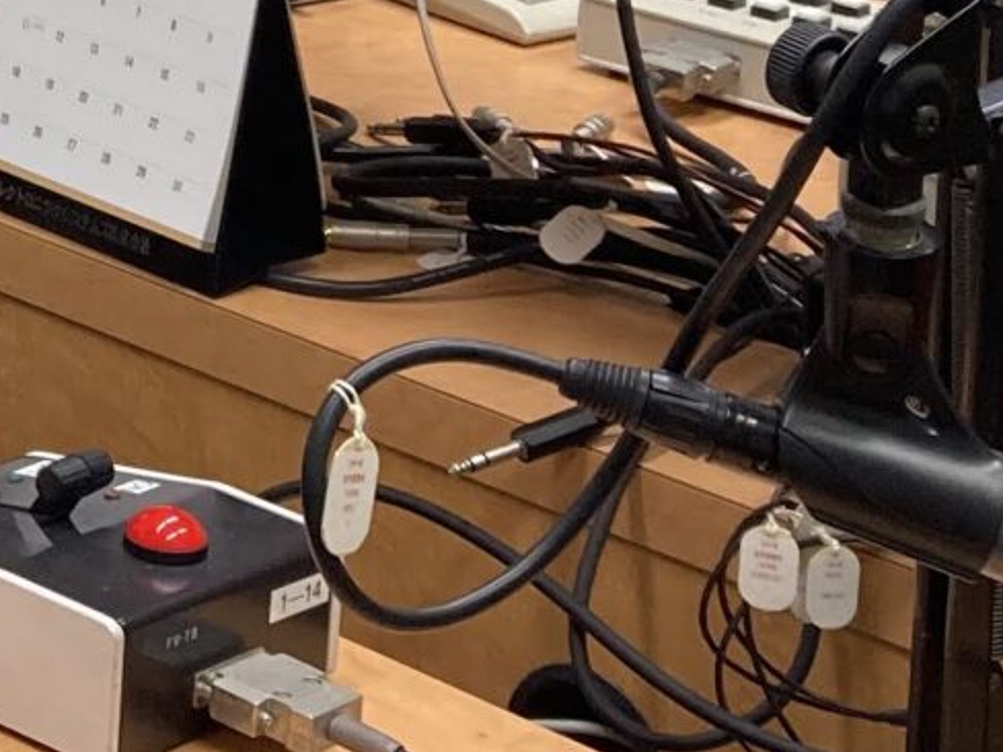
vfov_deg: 9.6
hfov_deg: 12.5
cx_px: -639
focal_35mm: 147
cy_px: -629
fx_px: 4259
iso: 50
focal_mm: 3.99
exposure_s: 1/60
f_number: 1.8
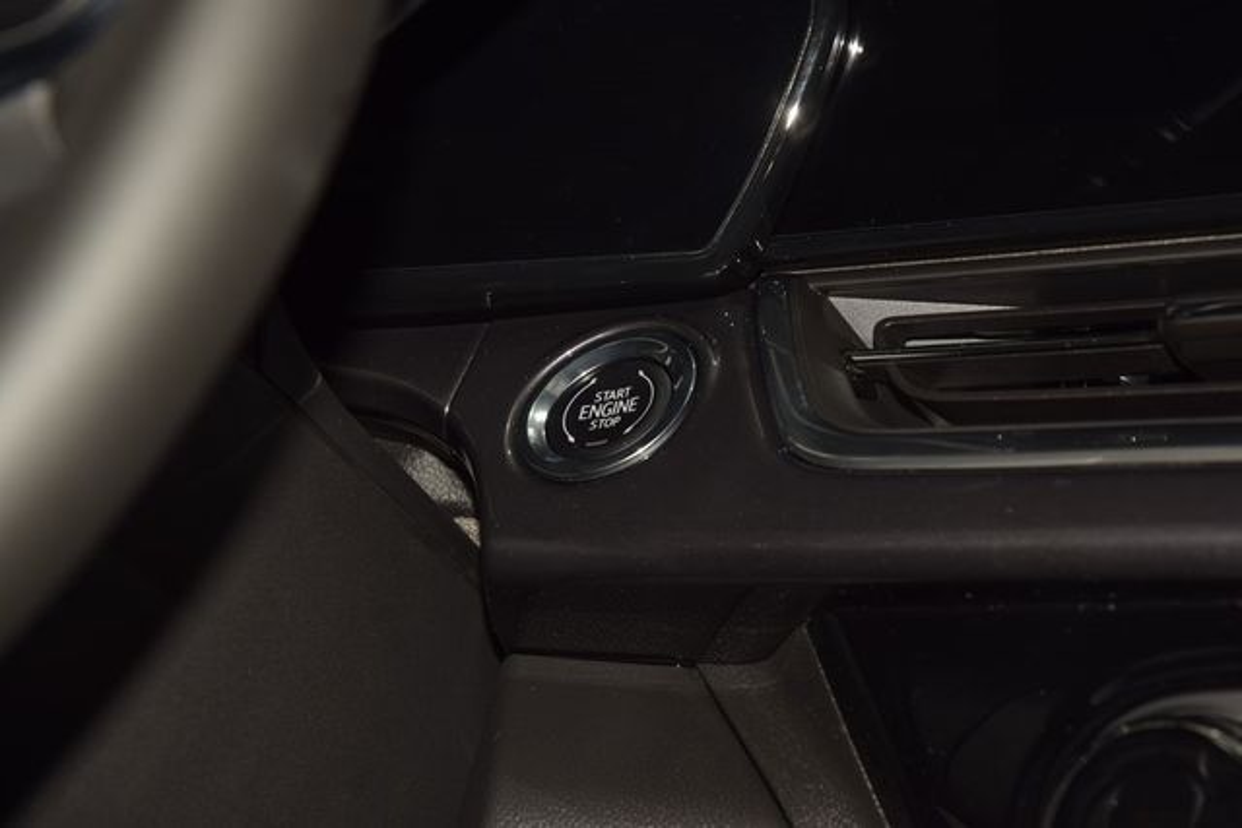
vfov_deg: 13.0
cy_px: 414
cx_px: 621
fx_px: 3623
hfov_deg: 19.5
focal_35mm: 105
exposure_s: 1/125
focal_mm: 70
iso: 100
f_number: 8
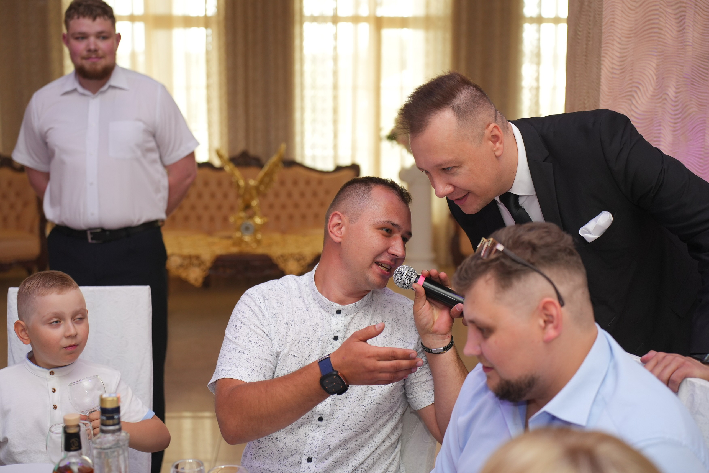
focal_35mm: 47
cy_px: 236
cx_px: 354
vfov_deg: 28.7
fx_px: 926
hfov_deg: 41.9
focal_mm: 47
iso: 800
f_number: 2.8
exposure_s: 1/200
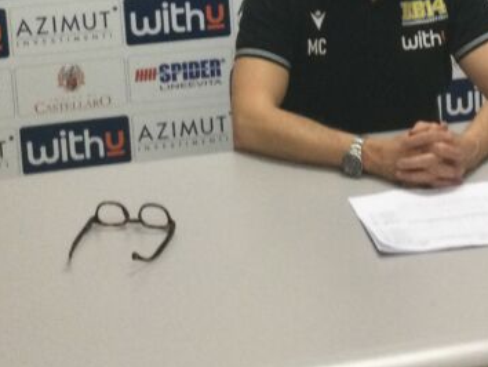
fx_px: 1199
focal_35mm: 85
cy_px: -8
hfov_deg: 23.0
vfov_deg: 17.0
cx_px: 291
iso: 125
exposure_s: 1/33
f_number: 2.4
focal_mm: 3.3
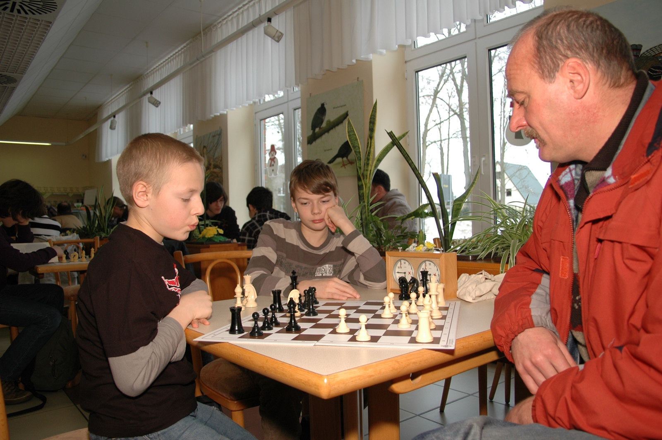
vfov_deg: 47.9
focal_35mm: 27
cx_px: 331
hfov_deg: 67.4
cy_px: 220
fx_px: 496
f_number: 4.5
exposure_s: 1/80
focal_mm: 18
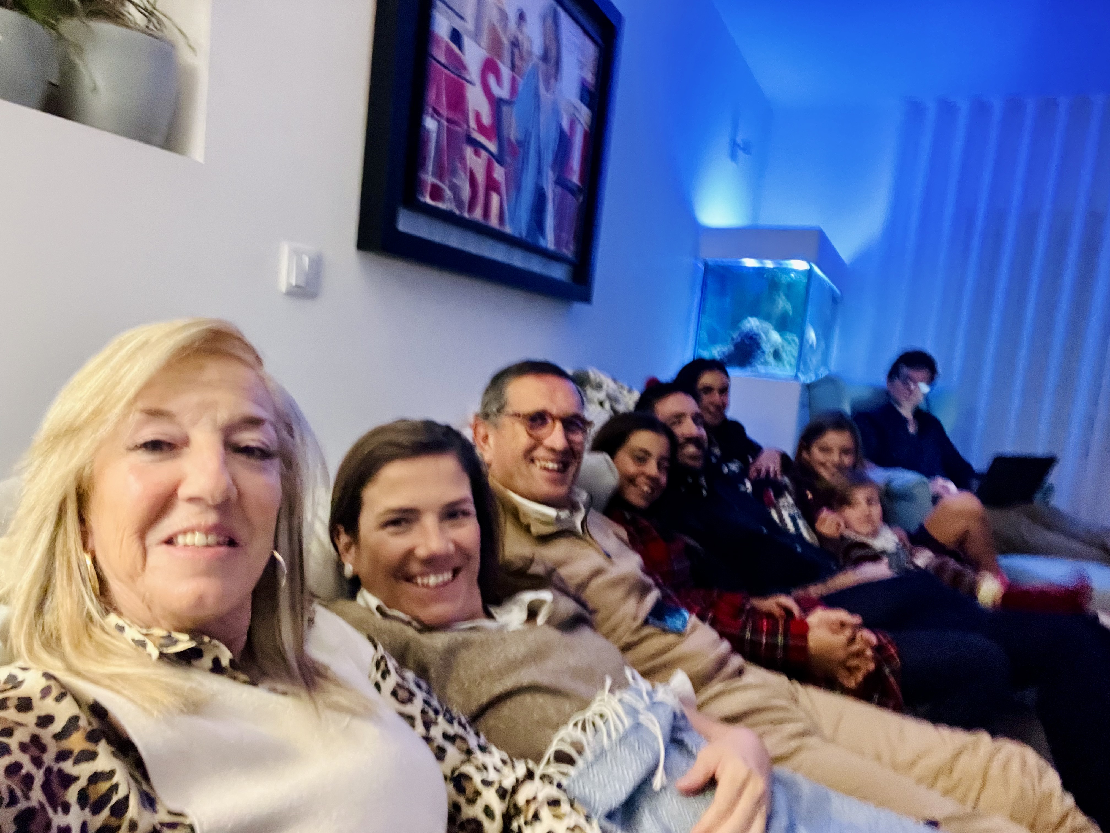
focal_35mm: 23
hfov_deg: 73.9
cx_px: 555
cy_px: 416
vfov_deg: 58.9
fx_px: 738
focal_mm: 2.71
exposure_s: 1/17
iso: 1000
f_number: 2.2
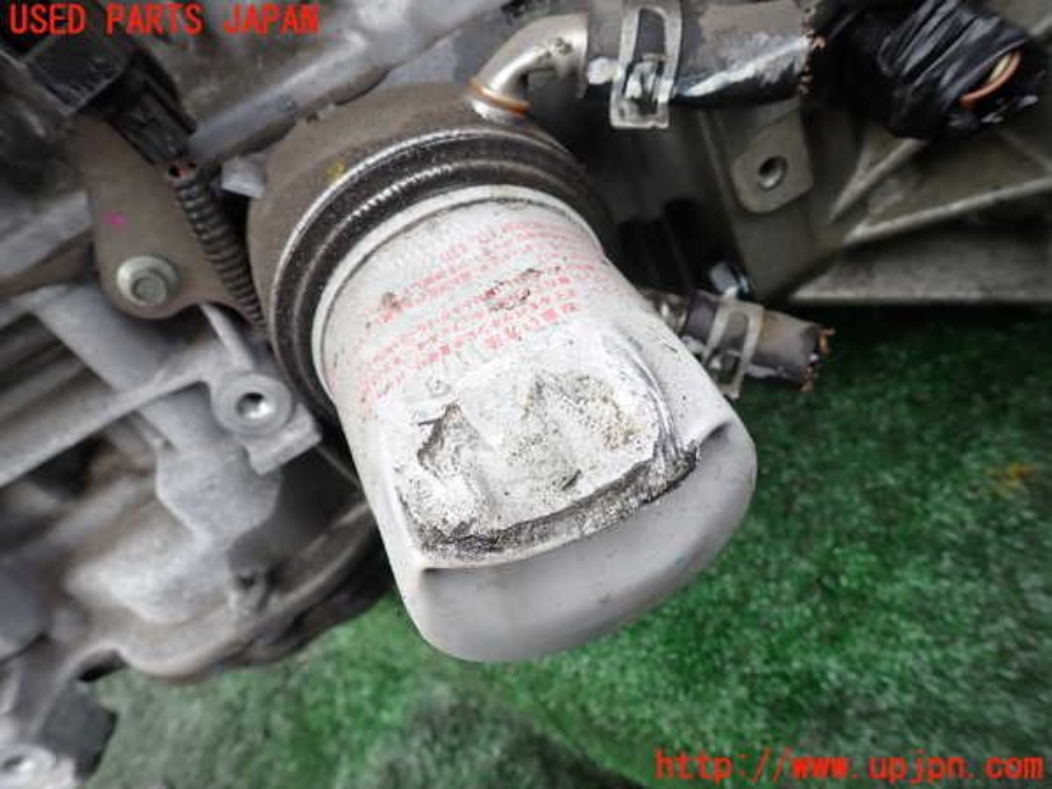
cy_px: 394
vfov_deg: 54.9
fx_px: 760
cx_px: 526
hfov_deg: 69.4
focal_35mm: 25
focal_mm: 4.5
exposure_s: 1/125
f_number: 2.8
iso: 100
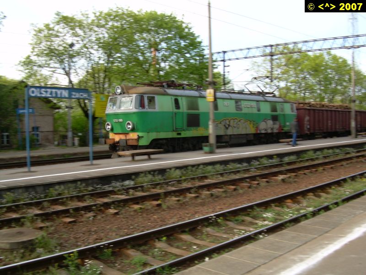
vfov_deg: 37.7
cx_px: 183
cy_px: 138
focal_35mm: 38
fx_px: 402
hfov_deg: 49.0
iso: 50
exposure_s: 1/105
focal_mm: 6.3
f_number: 4.6
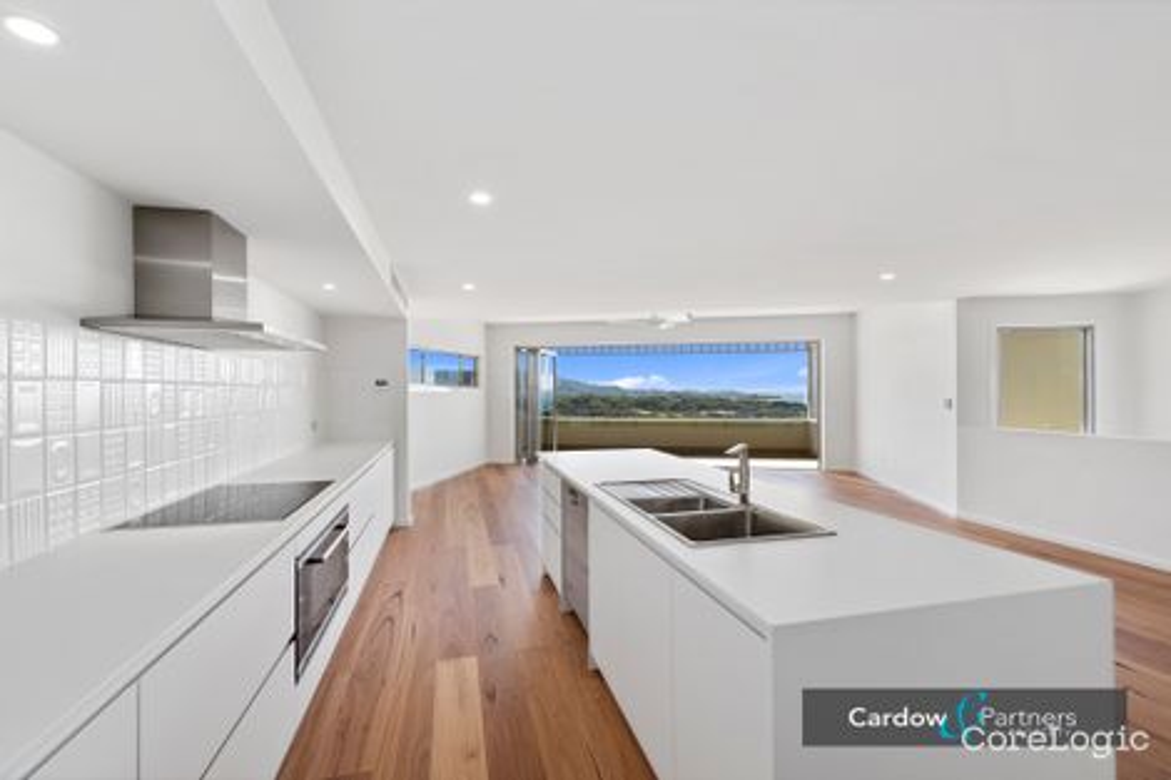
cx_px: 586
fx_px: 455
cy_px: 390
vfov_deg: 81.2
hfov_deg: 104.3
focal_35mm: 14
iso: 100
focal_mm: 14
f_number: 7.1
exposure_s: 1/50
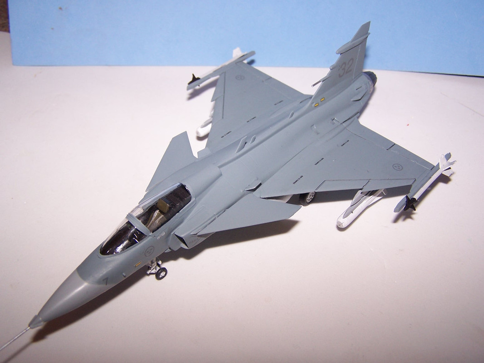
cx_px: 242
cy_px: 182
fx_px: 531
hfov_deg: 49.0
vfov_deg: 37.7
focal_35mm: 38
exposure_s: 1/60
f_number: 2.8
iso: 80
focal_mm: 6.3
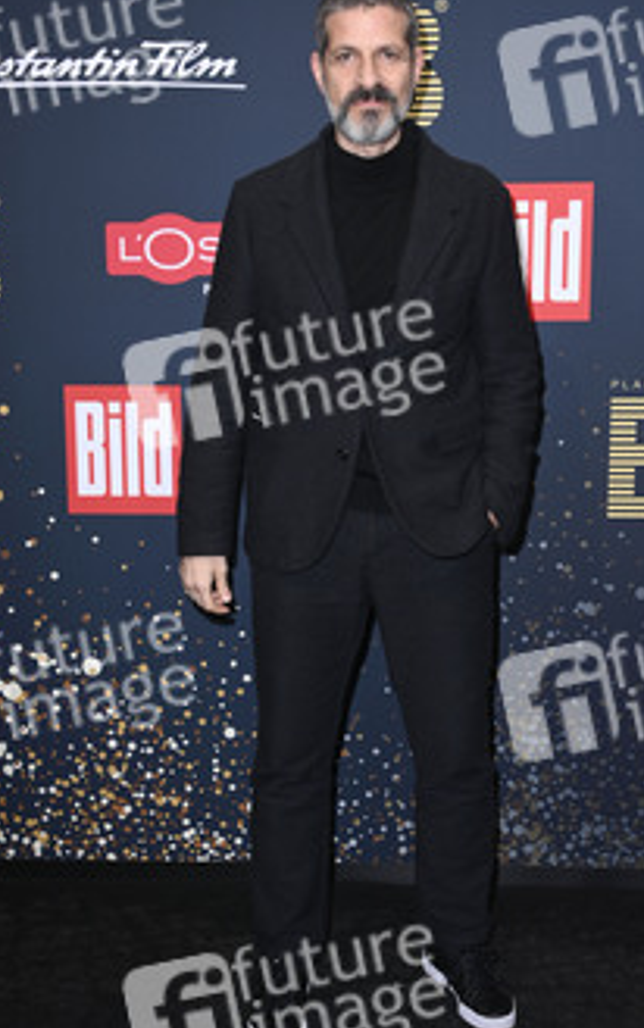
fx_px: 1458
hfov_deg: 24.9
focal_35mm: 52
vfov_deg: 38.8
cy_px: 531
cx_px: 375
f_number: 5.6
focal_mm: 42
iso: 320
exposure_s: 1/250
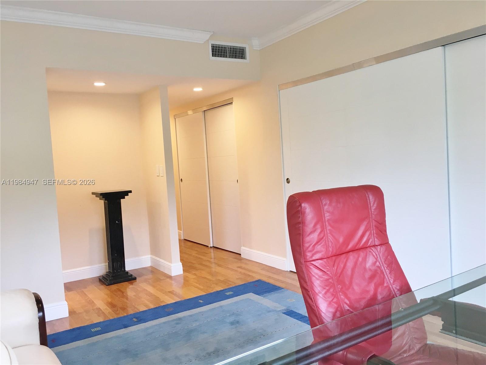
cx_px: 243
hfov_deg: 61.7
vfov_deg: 48.2
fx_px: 407
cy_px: 182
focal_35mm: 29
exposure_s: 1/30
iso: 50
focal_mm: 4.15
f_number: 2.2
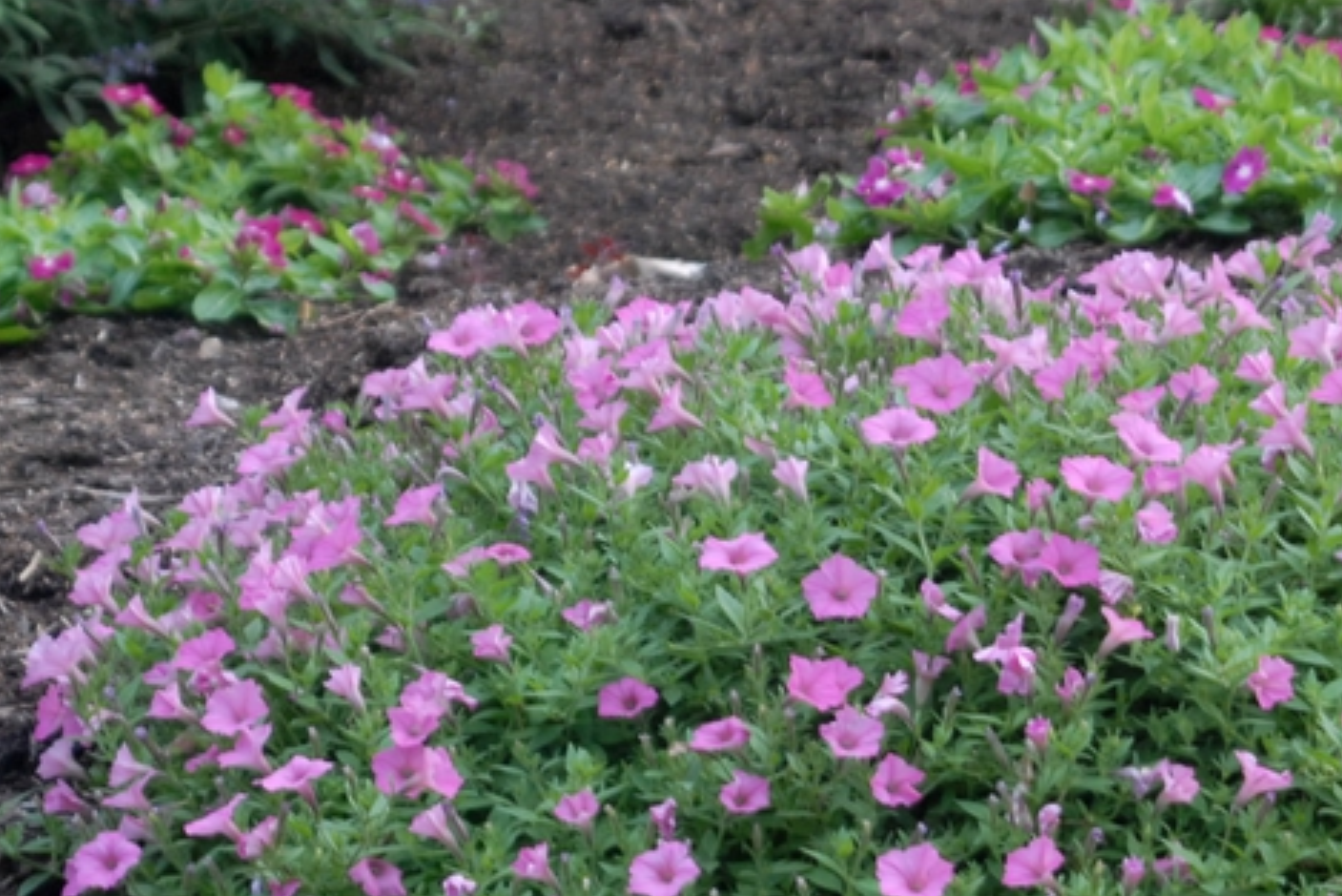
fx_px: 7946
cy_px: 479
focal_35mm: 213
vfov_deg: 6.5
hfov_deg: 9.6
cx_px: 944
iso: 400
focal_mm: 65
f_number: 4.8
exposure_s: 1/50
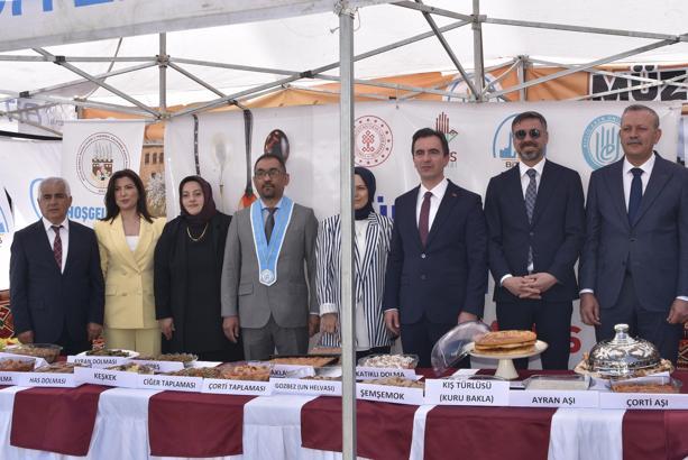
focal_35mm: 44
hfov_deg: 44.9
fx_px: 832
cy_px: 230
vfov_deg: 30.9
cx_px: 344
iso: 320
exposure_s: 1/250
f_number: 11
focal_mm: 29
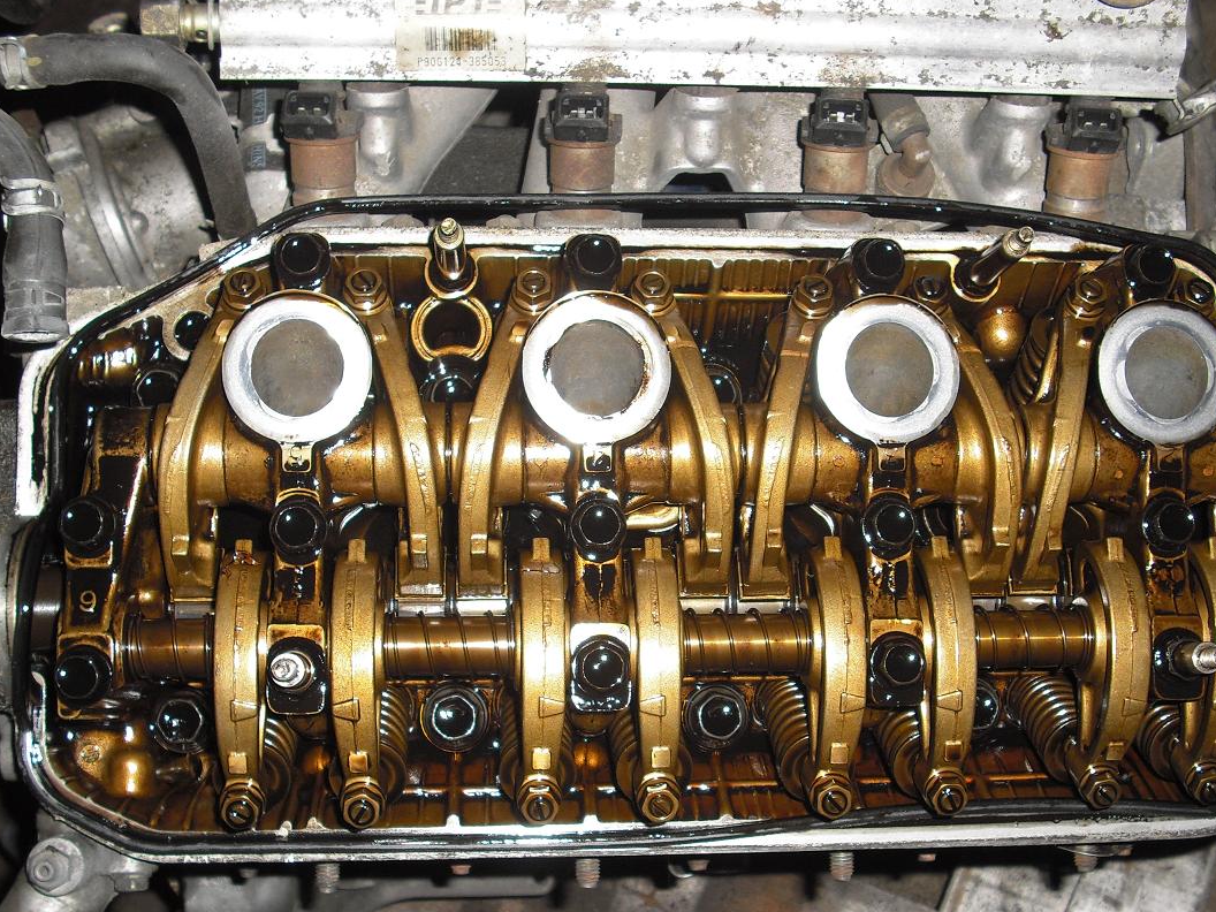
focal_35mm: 47
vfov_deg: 30.8
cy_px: 555
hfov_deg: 40.4
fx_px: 1651
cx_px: 672
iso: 100
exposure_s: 1/60
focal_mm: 6.2
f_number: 2.8
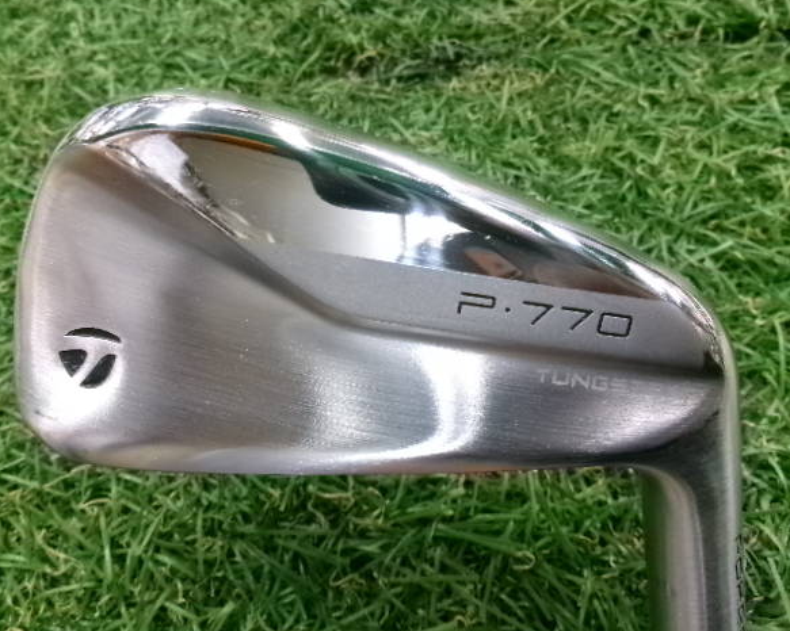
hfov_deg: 58.8
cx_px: 378
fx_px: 701
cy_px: 318
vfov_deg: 48.5
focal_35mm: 30
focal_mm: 5.1
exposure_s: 1/42
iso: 800
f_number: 3.9
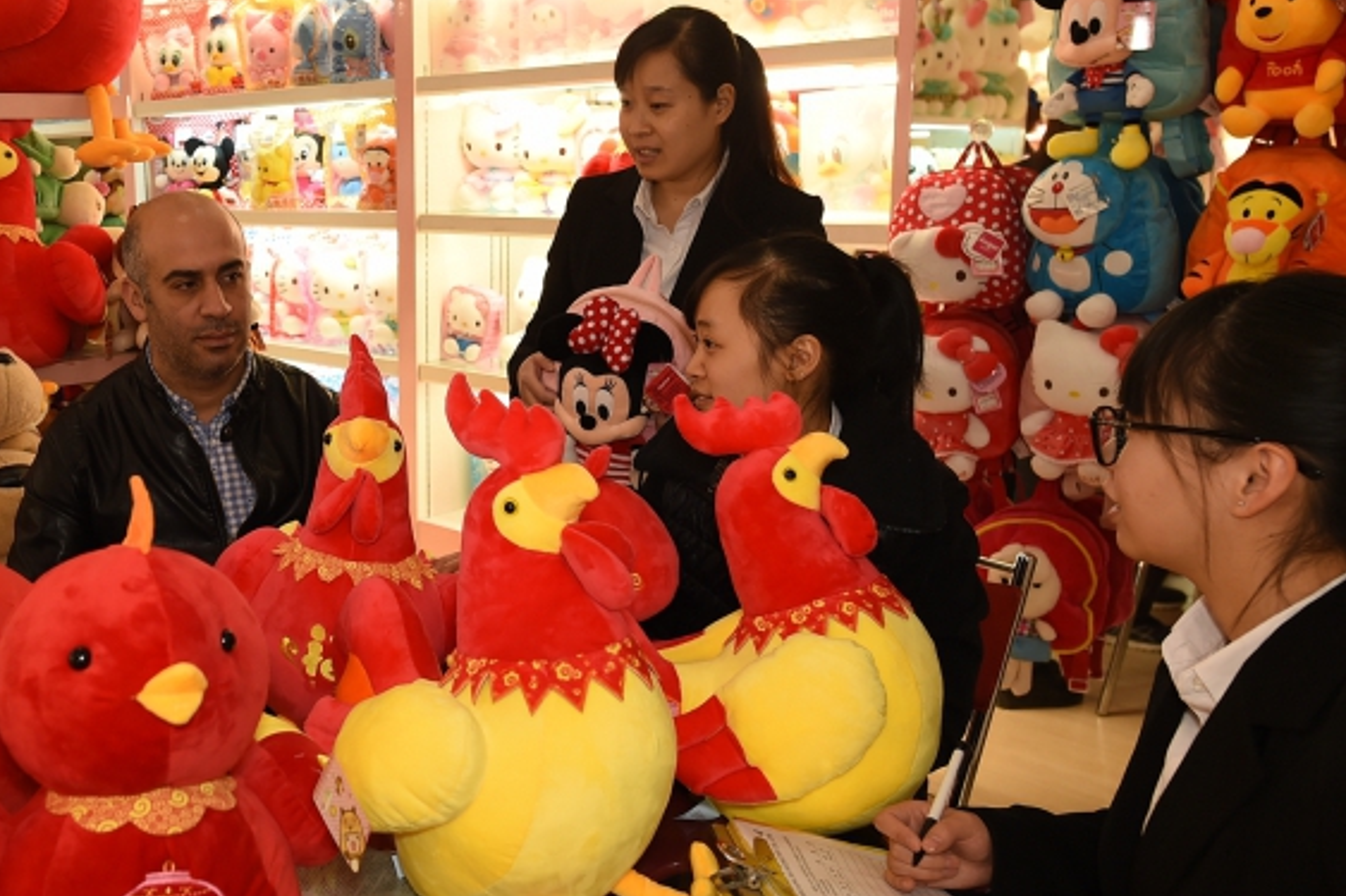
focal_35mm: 32
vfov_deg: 41.0
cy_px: 378
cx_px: 399
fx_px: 1196
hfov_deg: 56.8
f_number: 4.5
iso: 640
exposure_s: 1/60
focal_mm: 20
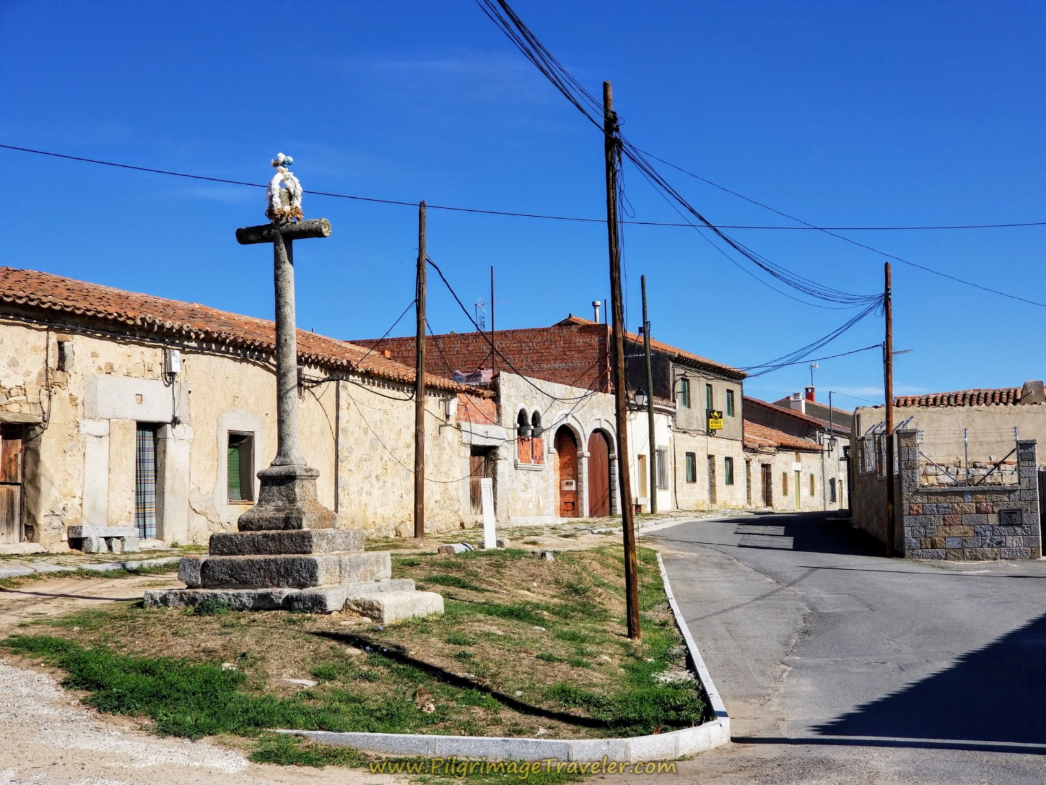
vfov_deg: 28.0
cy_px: 392
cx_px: 523
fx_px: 1571
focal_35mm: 52
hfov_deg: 36.8
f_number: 2.4
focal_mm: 6
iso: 25
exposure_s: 1/1221
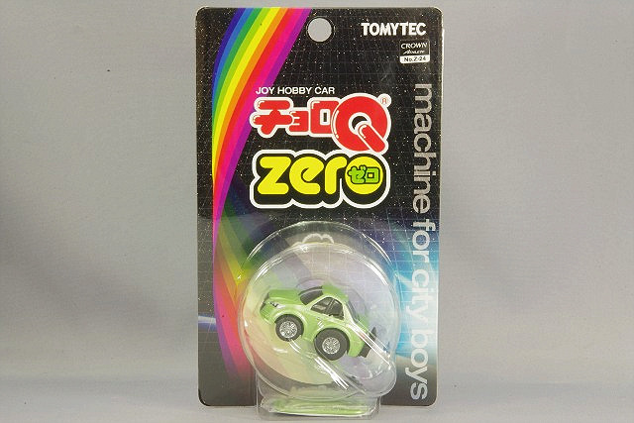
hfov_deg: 18.3
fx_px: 1973
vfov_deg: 12.2
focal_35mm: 112
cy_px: 212
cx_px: 317
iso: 400
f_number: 32
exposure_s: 1/1.25
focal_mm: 75
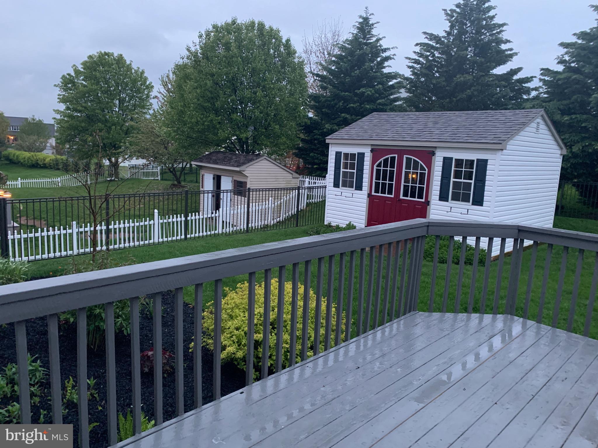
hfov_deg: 67.3
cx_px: 299
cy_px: 224
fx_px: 449
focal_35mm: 26
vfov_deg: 53.1
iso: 400
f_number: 1.8
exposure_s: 1/49
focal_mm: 4.25
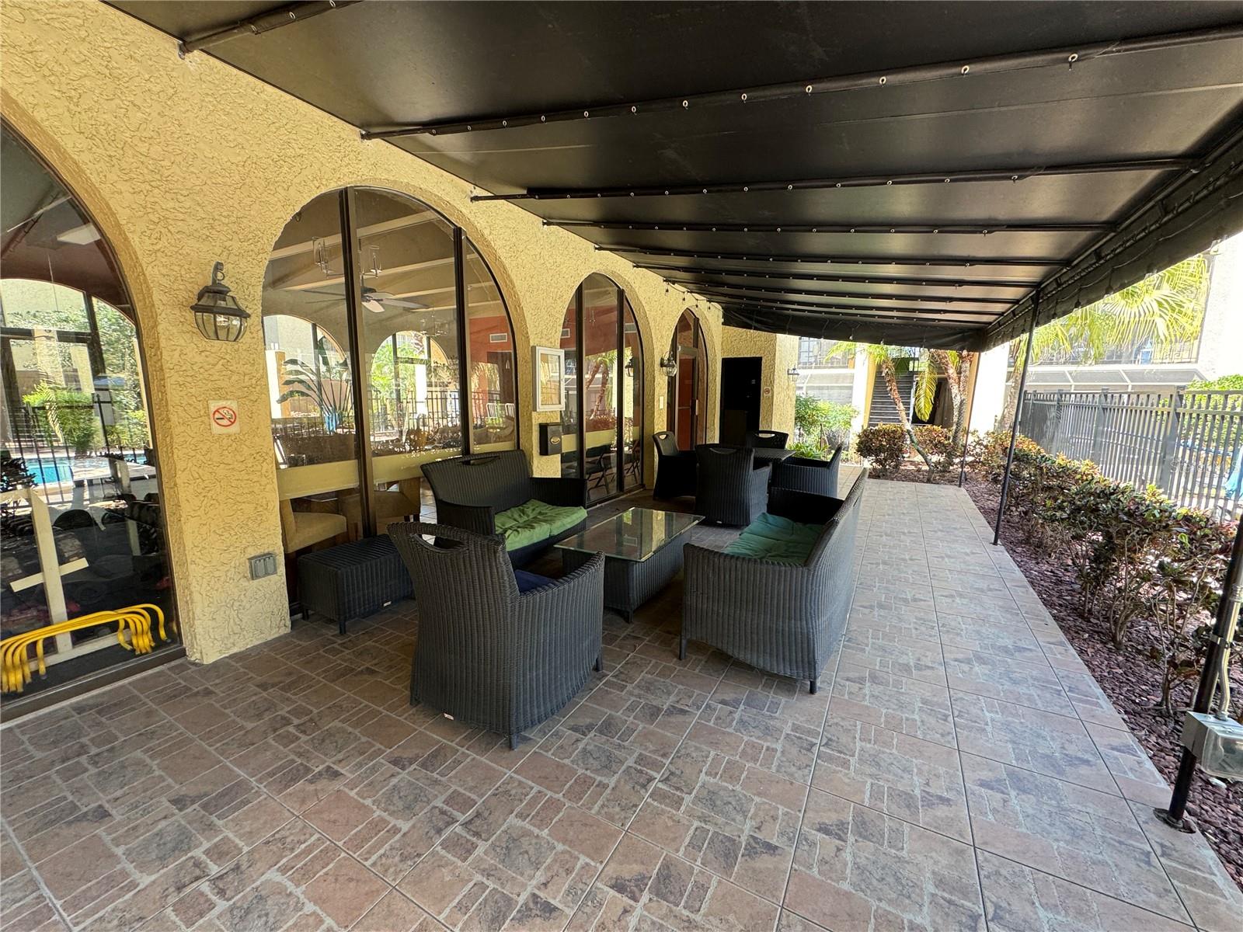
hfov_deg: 102.1
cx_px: 622
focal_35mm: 14
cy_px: 466
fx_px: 503
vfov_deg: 85.7
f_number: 2.2
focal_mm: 2.22
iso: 80
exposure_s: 1/99
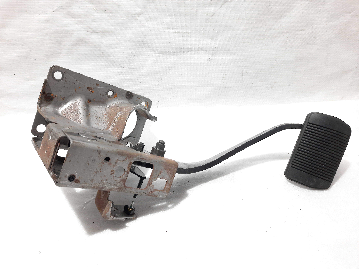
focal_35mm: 25
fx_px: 259
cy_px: 134
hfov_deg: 69.4
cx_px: 180
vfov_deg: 54.9
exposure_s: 1/50
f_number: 2
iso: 160
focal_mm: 4.6
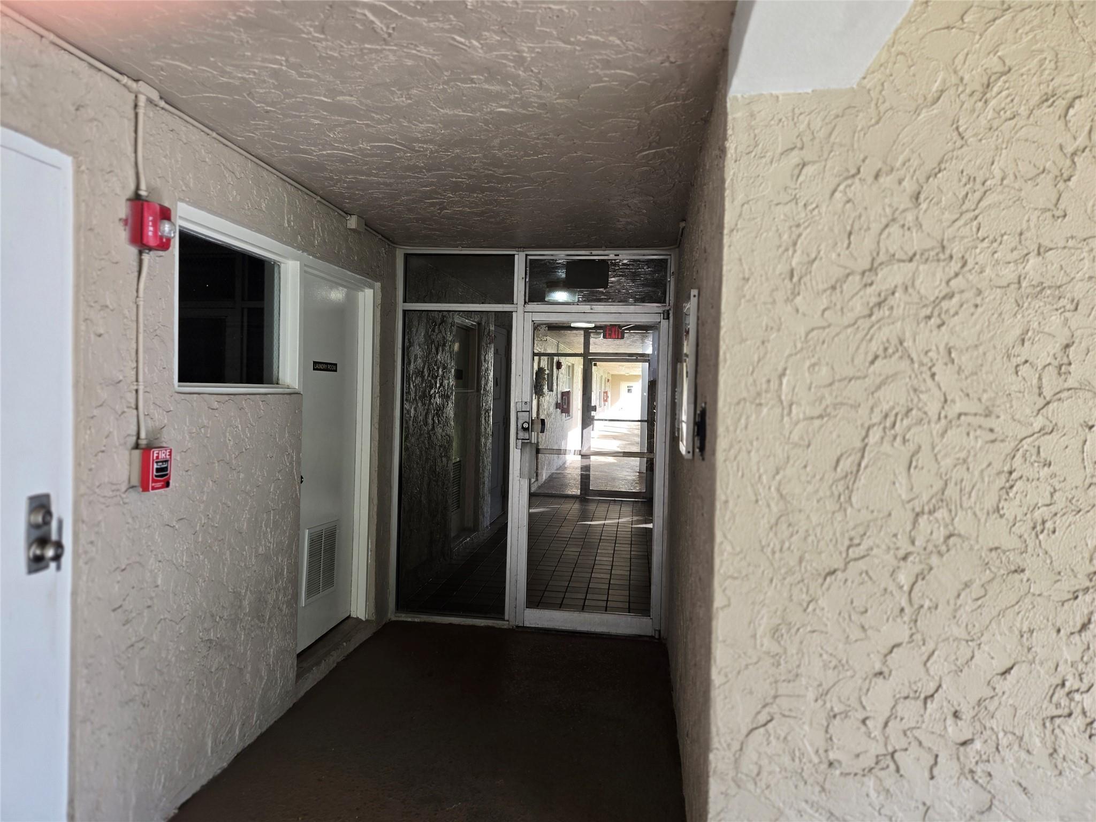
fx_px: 728
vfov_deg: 58.9
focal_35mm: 23
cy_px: 411
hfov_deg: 73.9
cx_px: 548
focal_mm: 5.4
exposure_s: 1/120
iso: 50
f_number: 1.8
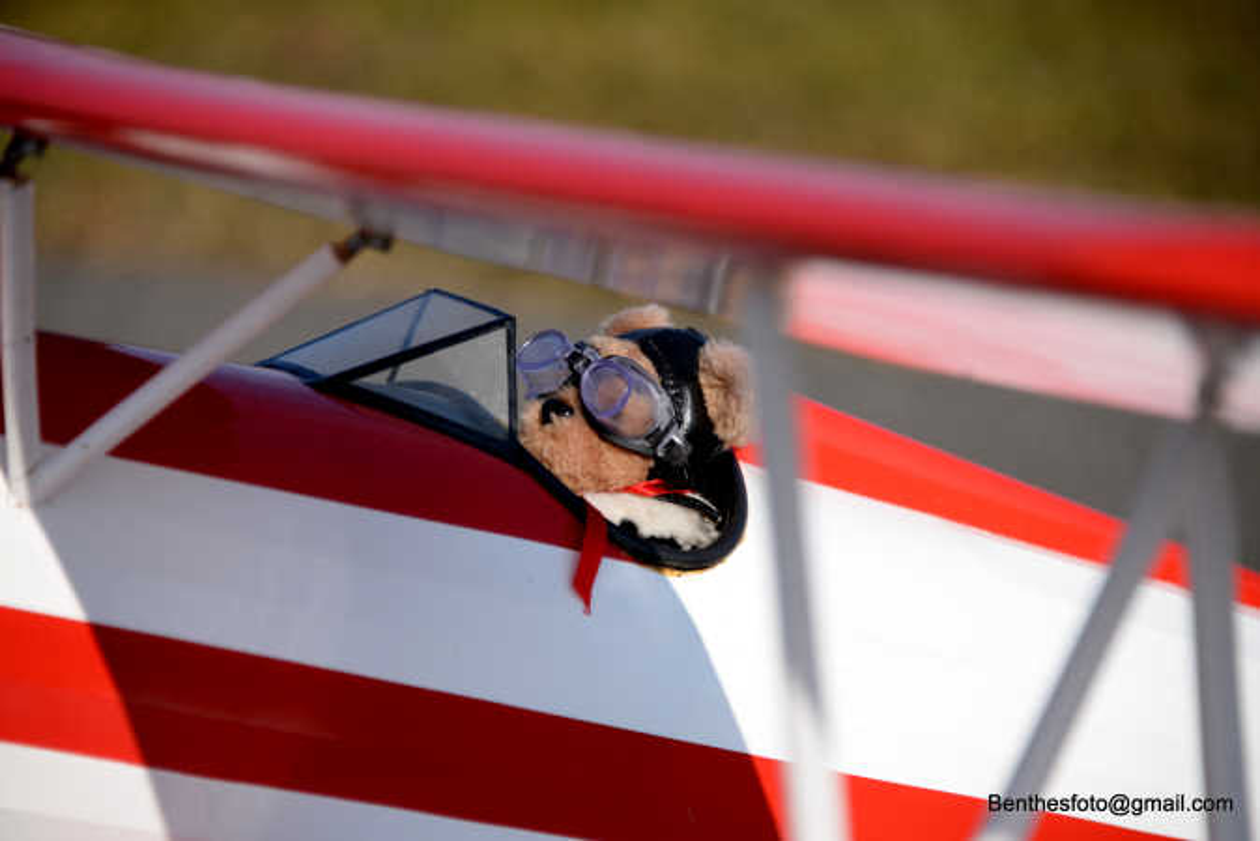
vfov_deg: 4.6
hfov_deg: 6.9
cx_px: 630
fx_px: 10504
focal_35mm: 300
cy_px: 420
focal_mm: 300
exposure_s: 1/500
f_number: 5.6
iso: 100
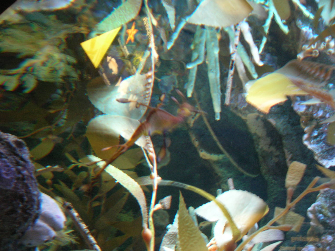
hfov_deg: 52.6
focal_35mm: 35
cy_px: 127
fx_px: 339
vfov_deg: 40.7
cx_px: 166
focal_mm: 5.7
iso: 100
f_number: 2.9
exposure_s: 1/1.9
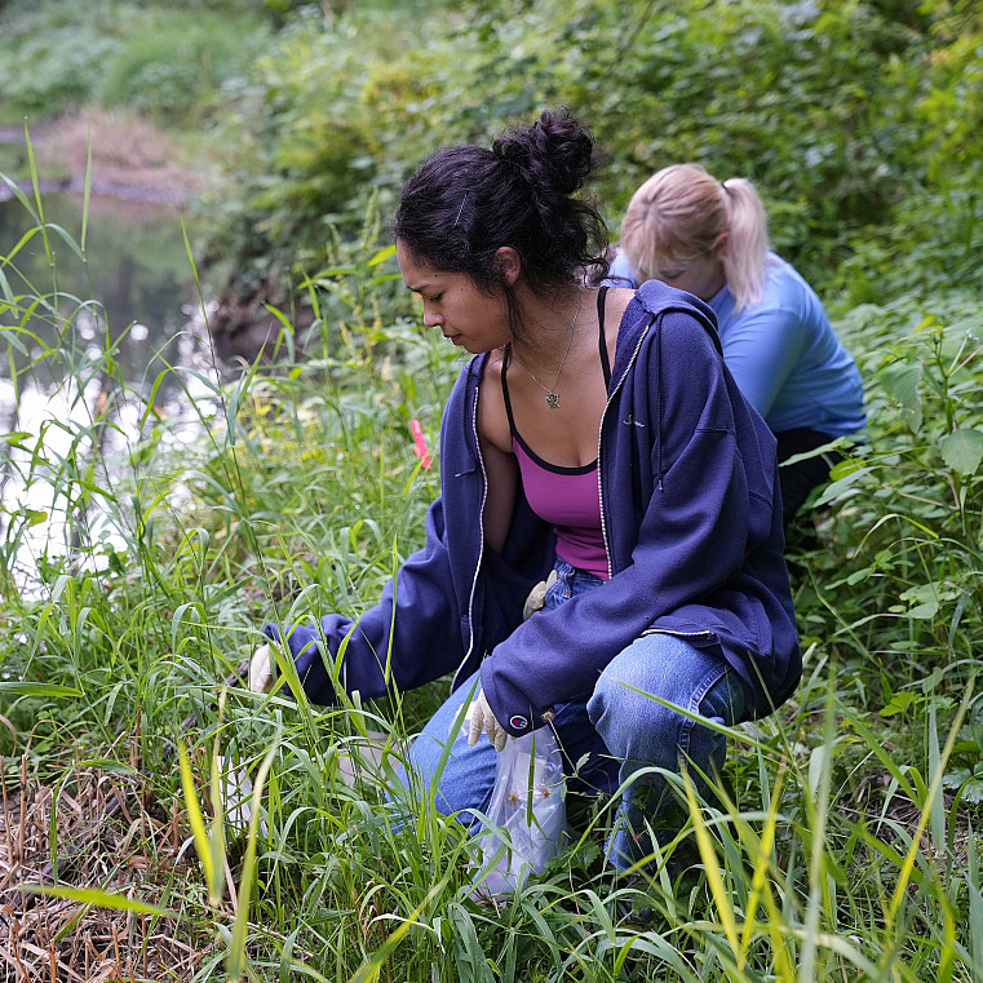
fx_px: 1848
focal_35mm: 58
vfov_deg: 29.8
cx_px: 386
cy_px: 495
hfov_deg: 29.7
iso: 640
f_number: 3.2
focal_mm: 44.4
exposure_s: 1/125
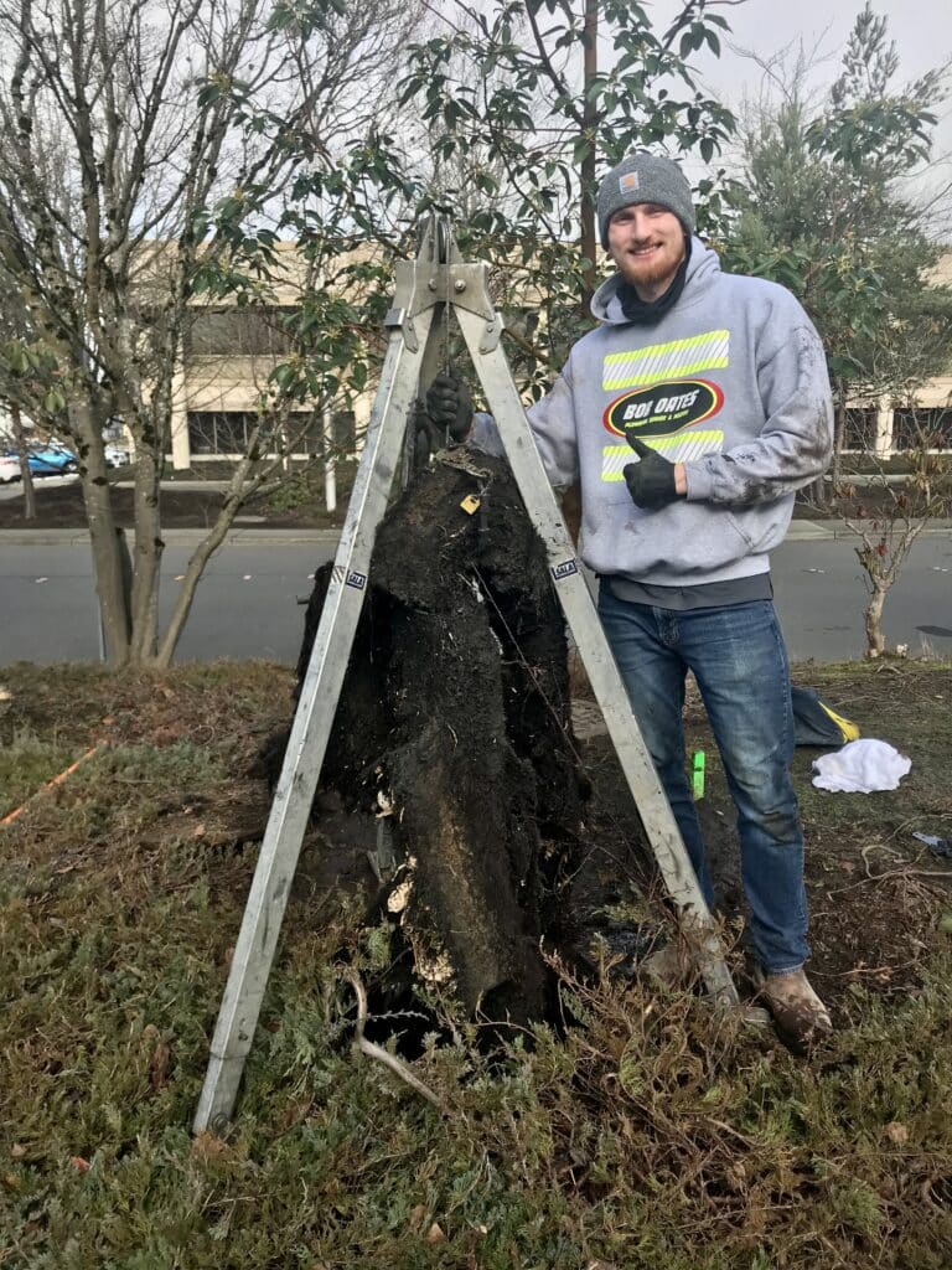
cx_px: 476
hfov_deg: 49.7
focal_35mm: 28
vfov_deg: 63.4
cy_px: 635
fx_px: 1027
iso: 20
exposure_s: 1/720
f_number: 1.8
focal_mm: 3.99
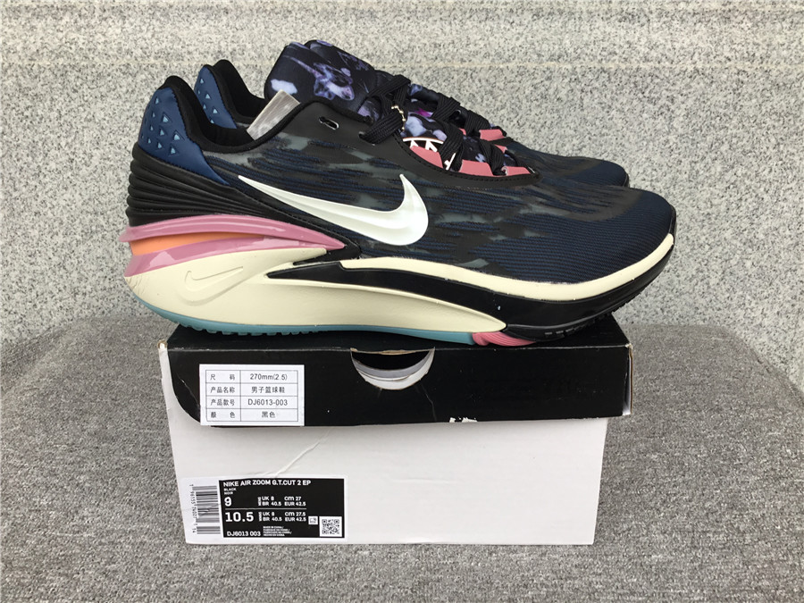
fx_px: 720
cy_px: 302
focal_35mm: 31
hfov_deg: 58.4
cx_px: 402
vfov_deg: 45.4
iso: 25
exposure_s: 1/50
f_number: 2.4
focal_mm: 3.3
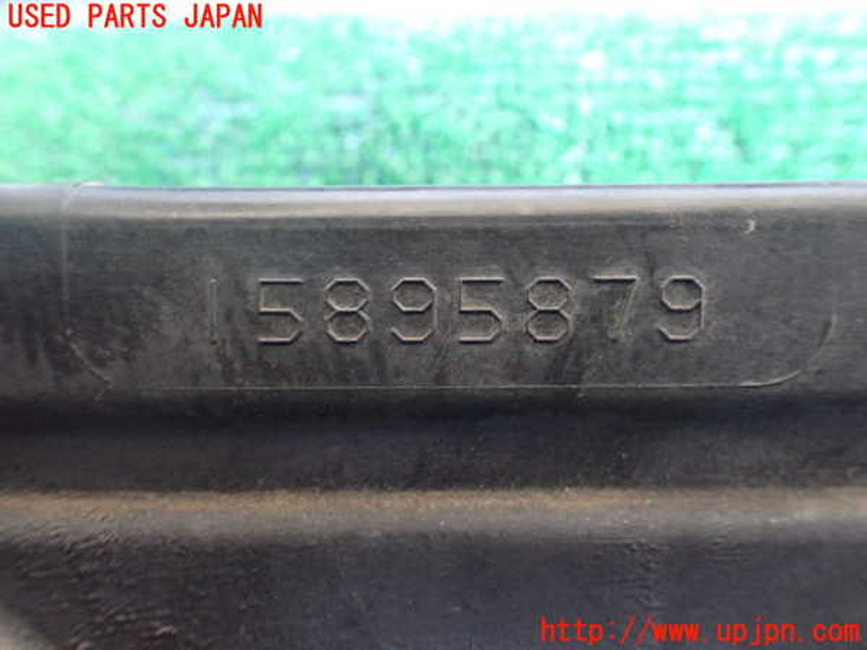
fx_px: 751
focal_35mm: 30
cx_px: 434
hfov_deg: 60.0
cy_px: 325
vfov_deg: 46.8
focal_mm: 5.4
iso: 1000
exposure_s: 1/30
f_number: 2.3
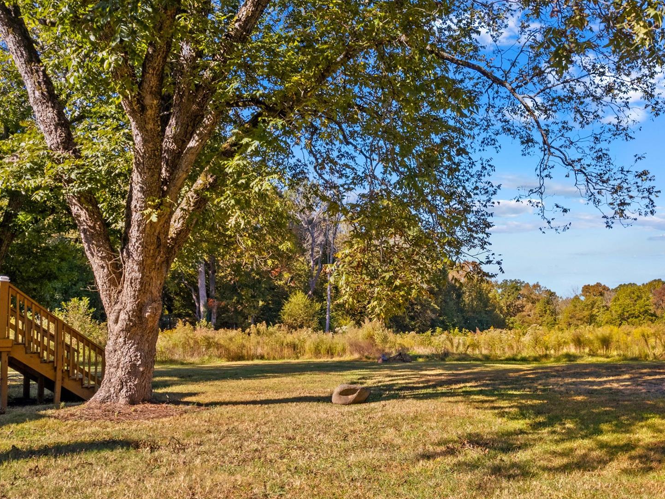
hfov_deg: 59.0
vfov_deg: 46.5
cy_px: 305
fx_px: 576
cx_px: 424
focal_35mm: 30
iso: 100
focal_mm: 8.38
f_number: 2.8
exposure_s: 1/640
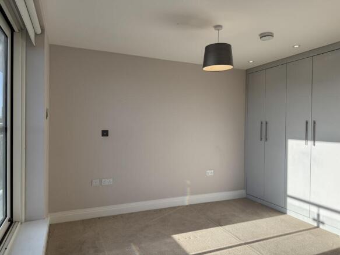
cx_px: 170
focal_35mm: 24
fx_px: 236
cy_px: 128
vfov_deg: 56.8
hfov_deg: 71.6
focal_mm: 6.76
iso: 80
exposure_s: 1/1261
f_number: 1.78
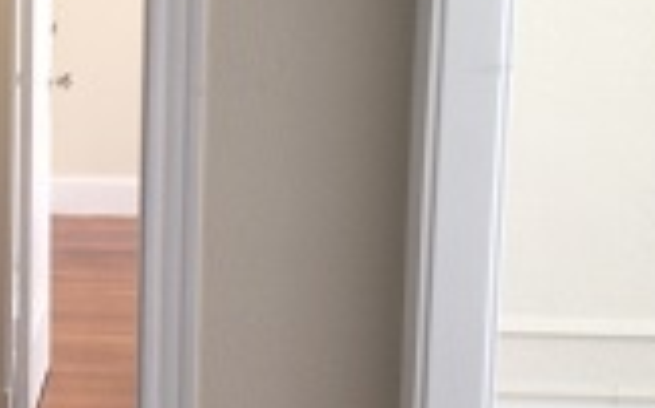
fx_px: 1998
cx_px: -170
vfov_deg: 11.7
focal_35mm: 112
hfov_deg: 17.6
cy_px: 162
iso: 50
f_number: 2.4
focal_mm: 4.28
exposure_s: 1/20
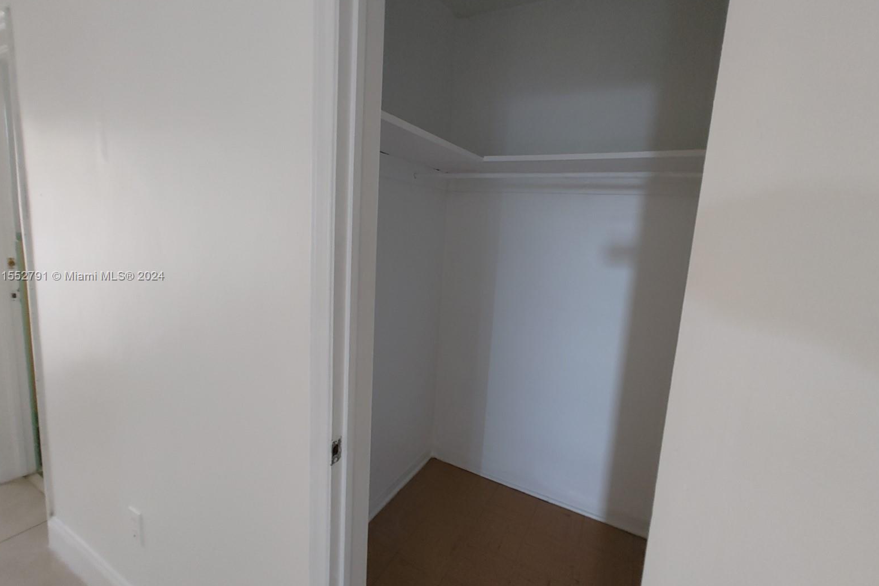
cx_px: 434
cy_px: 277
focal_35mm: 16
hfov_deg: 96.7
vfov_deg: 73.7
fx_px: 391
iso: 450
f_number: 1.9
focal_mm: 1.78
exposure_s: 1/17
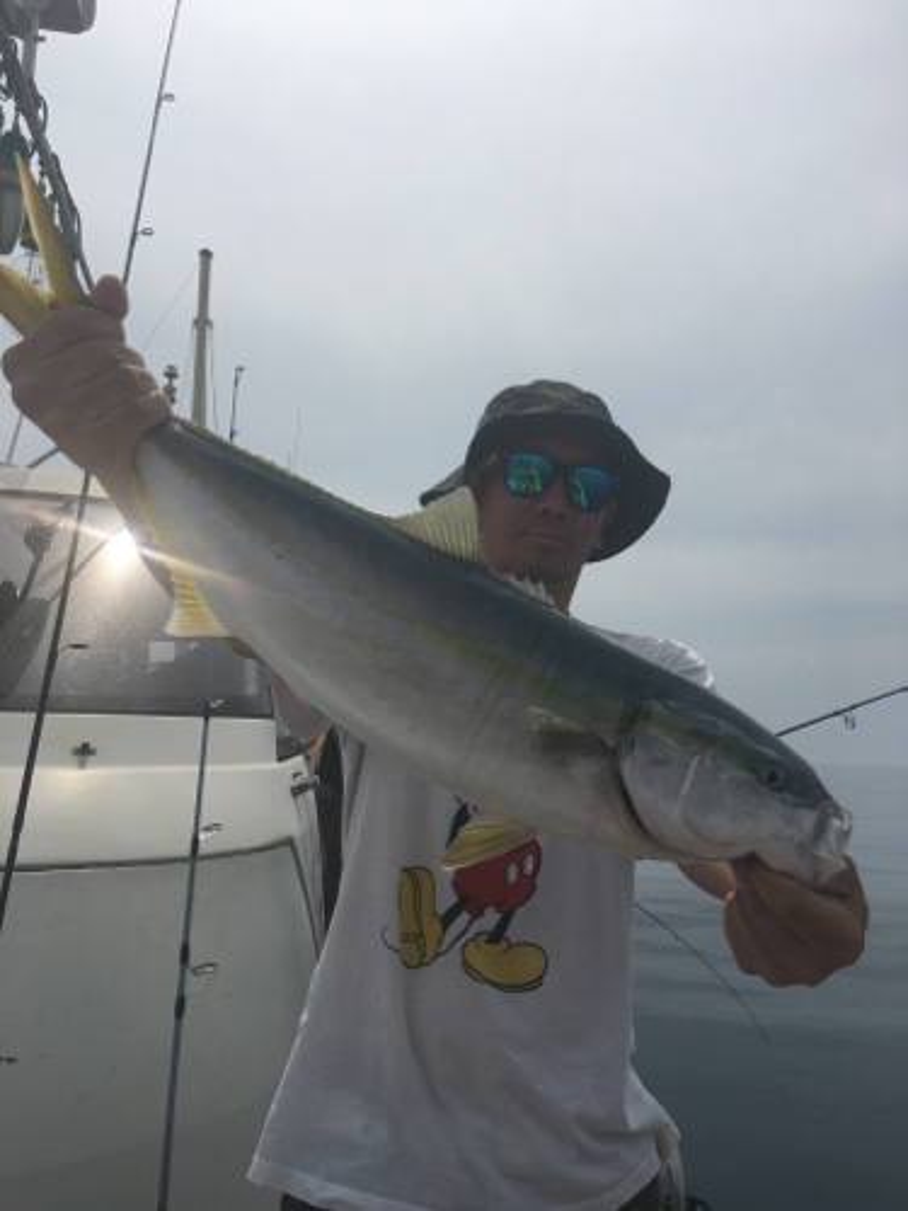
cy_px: 606
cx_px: 454
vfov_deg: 61.7
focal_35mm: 29
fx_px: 1014
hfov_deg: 48.2
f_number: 2.2
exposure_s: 1/4525
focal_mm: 4.15
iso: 25
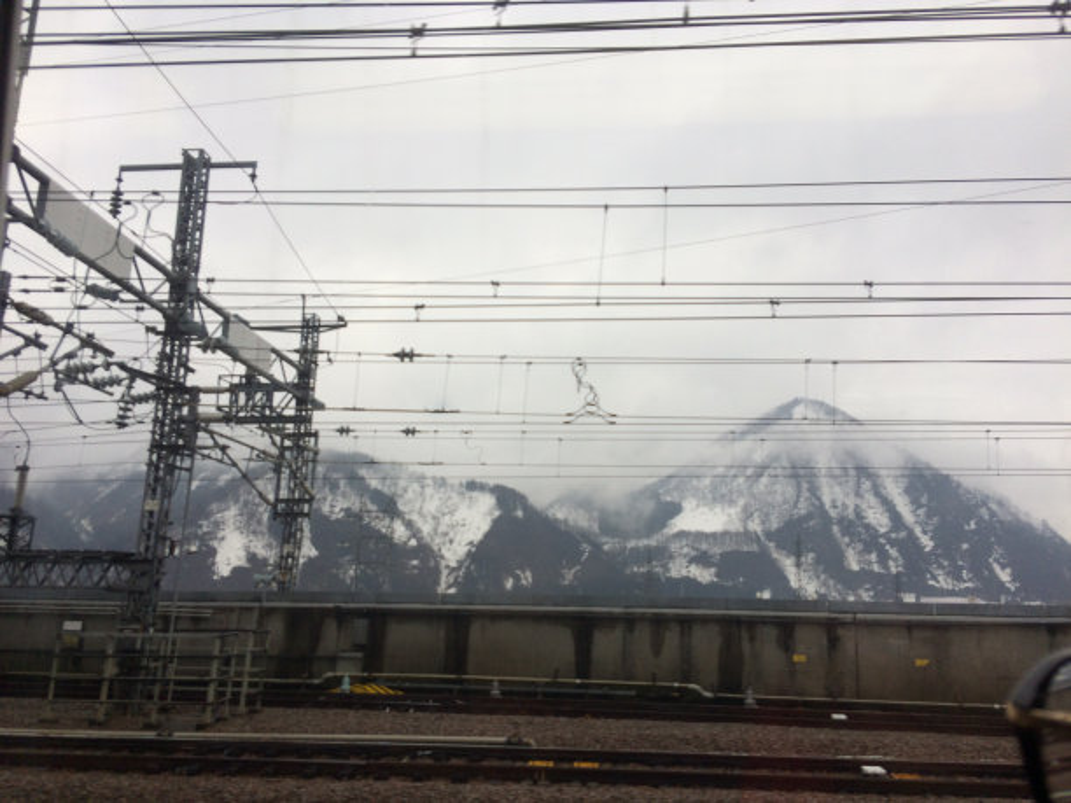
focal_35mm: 29
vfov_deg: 48.2
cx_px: 536
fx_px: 897
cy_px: 402
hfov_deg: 61.7
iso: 32
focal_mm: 4.15
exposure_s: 1/570
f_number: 2.2
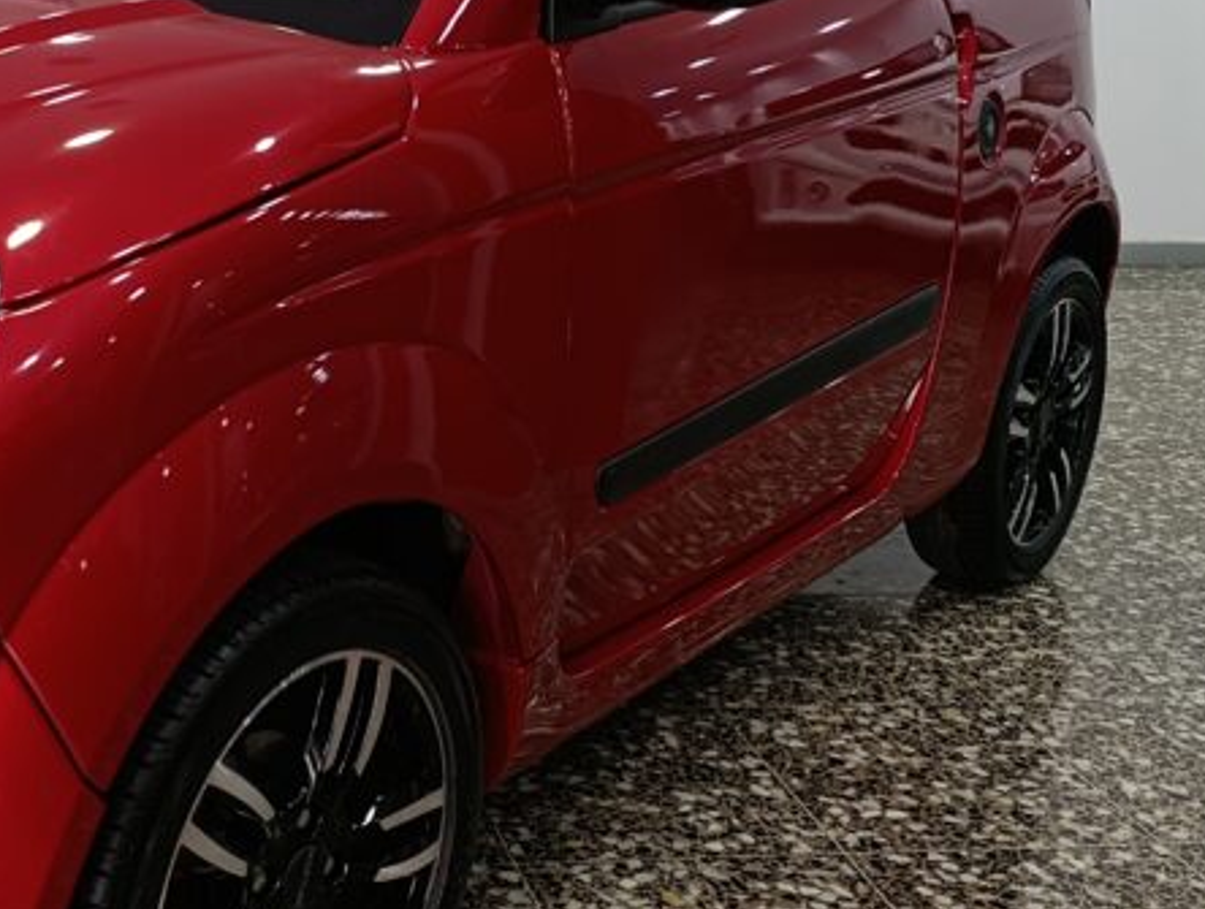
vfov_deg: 27.5
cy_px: 322
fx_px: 1849
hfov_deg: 34.4
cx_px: 160
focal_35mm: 53
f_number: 1.65
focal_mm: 6.11
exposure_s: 1/100
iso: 256
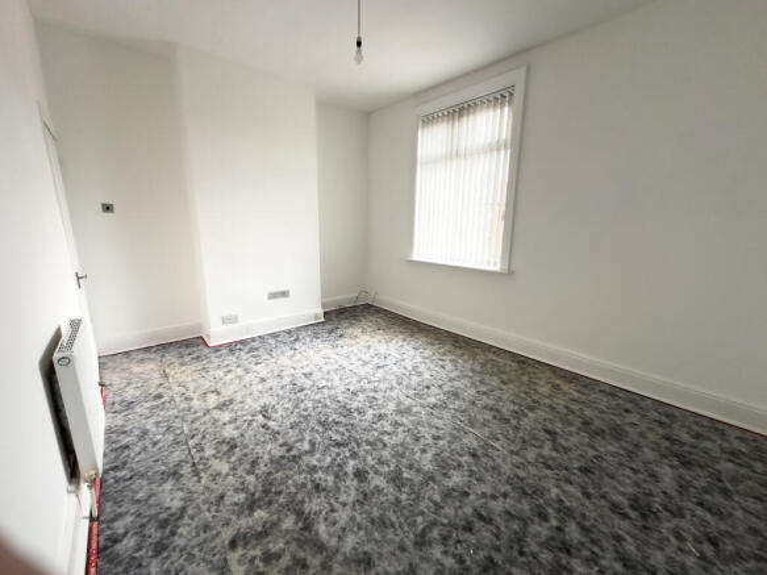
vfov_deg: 85.7
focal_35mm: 14
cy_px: 288
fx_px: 310
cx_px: 384
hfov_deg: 102.1
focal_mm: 2.22
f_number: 2.2
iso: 200
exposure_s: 1/100
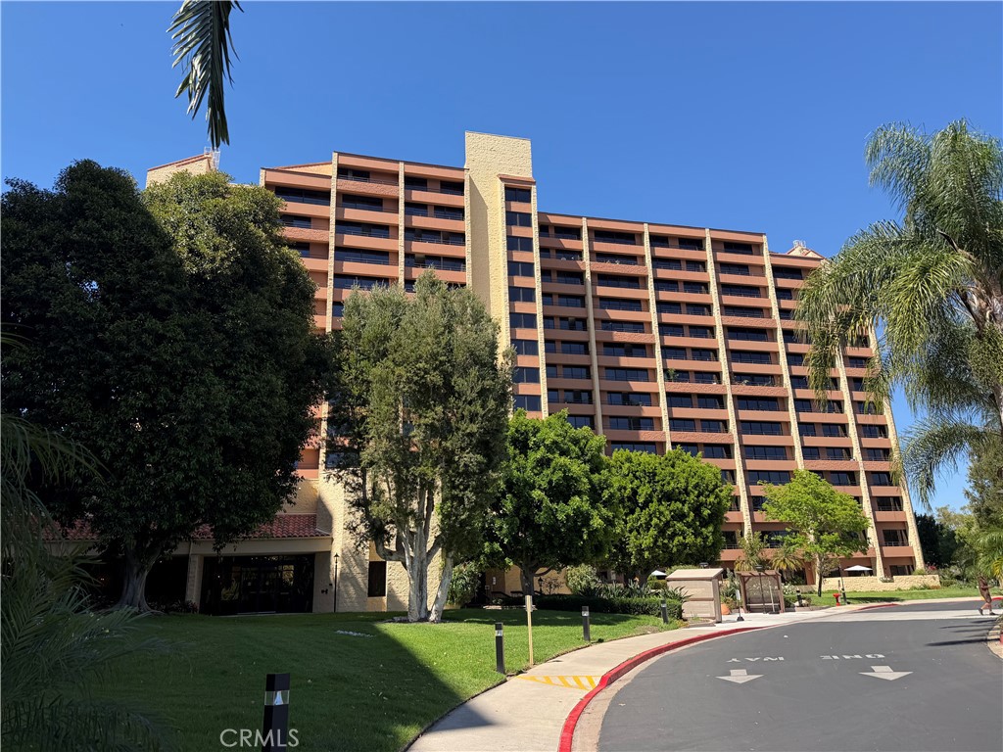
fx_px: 695
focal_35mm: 24
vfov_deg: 56.8
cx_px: 502
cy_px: 376
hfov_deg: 71.6
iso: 80
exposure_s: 1/2110
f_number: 1.78
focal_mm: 6.76
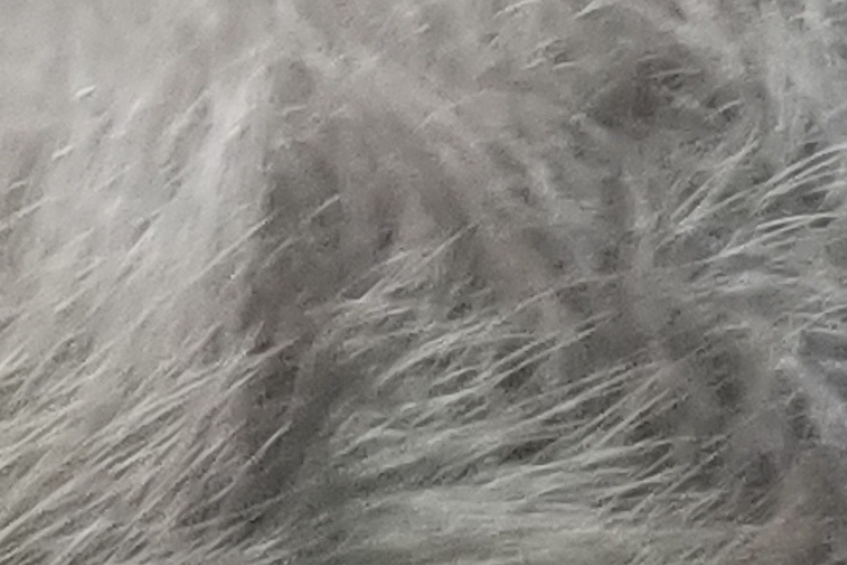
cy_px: 1697
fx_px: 4799
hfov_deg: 9.2
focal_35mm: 204
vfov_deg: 6.2
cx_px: 1908
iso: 160
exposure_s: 1/30
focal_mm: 4.3
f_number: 1.7
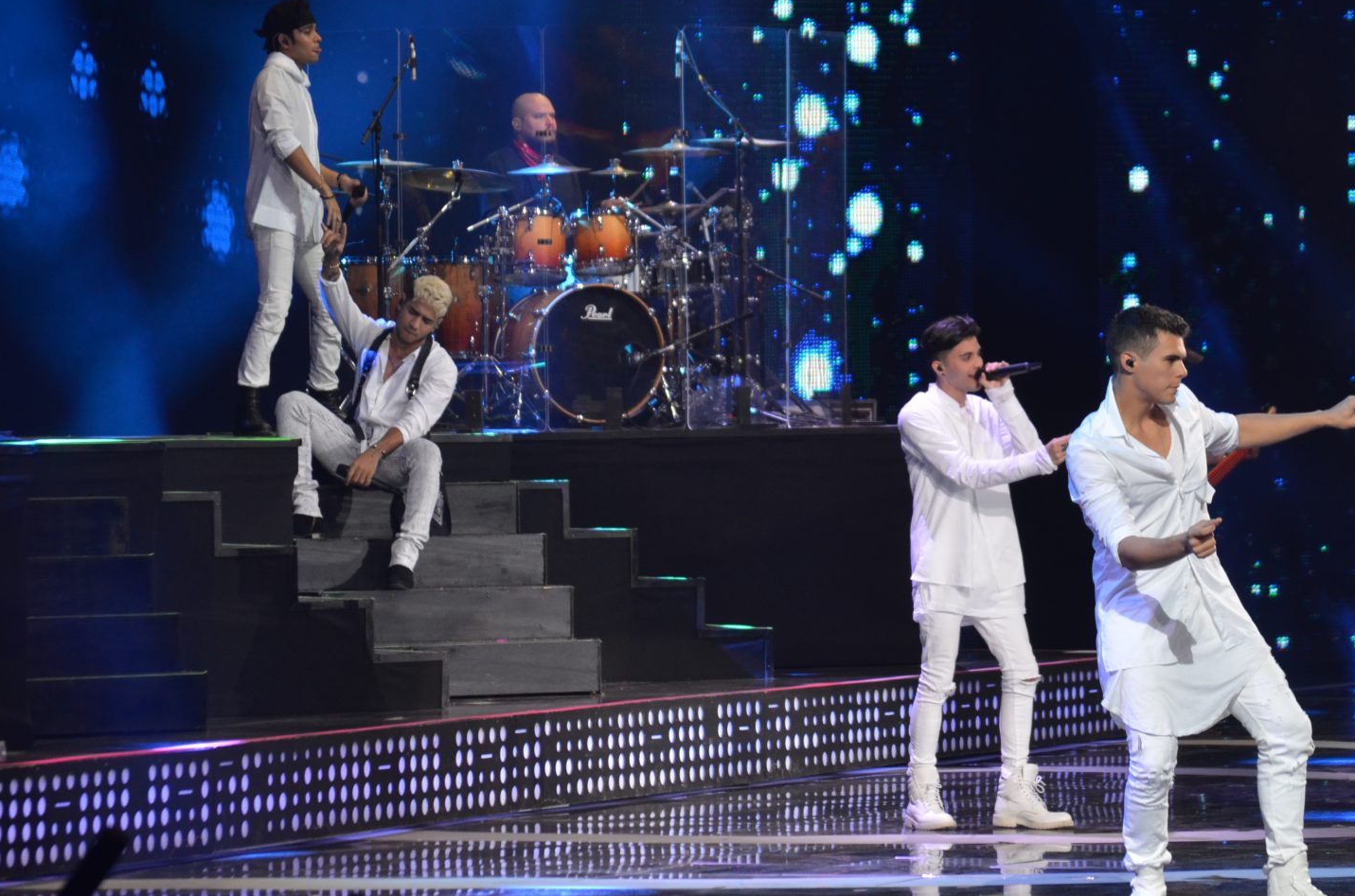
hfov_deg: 9.4
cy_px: 303
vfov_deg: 6.2
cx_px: 783
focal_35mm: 219
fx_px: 8224
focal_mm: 102
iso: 800
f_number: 4.5
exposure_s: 1/125
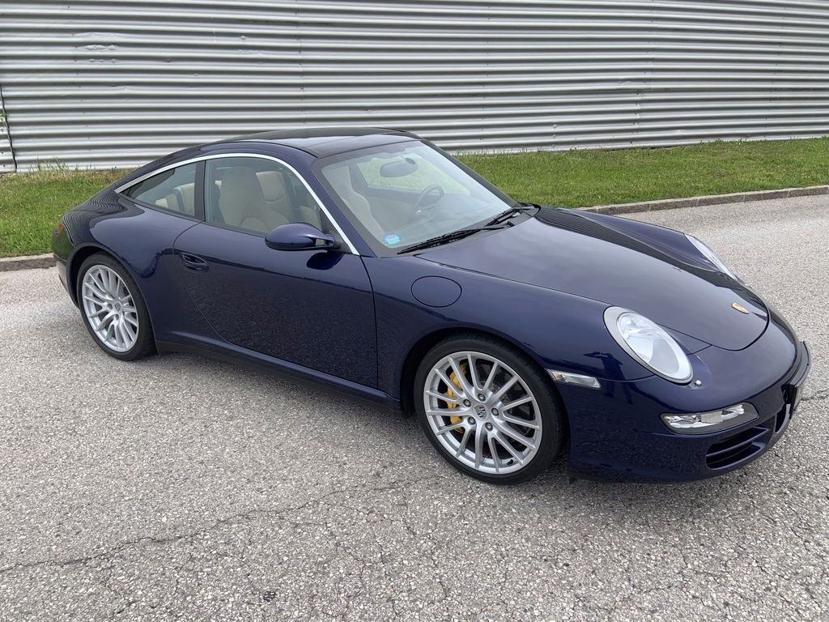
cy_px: 311
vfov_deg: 53.1
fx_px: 623
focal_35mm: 26
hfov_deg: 67.3
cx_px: 414
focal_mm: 4.25
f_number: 1.8
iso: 25
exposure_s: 1/1282
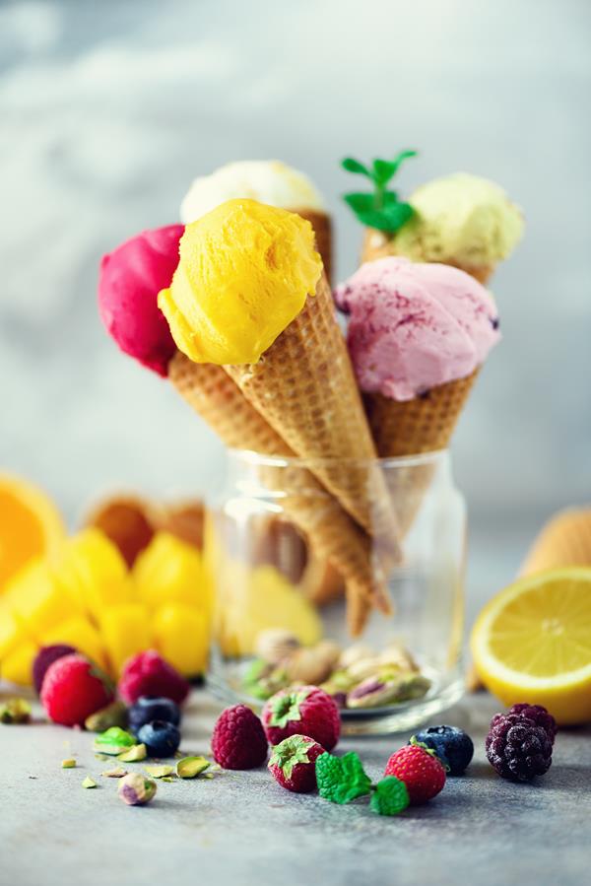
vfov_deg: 19.5
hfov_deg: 13.1
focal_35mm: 105
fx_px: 2583
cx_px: 296
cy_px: 443
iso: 250
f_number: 3.2
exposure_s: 1/250
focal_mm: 105
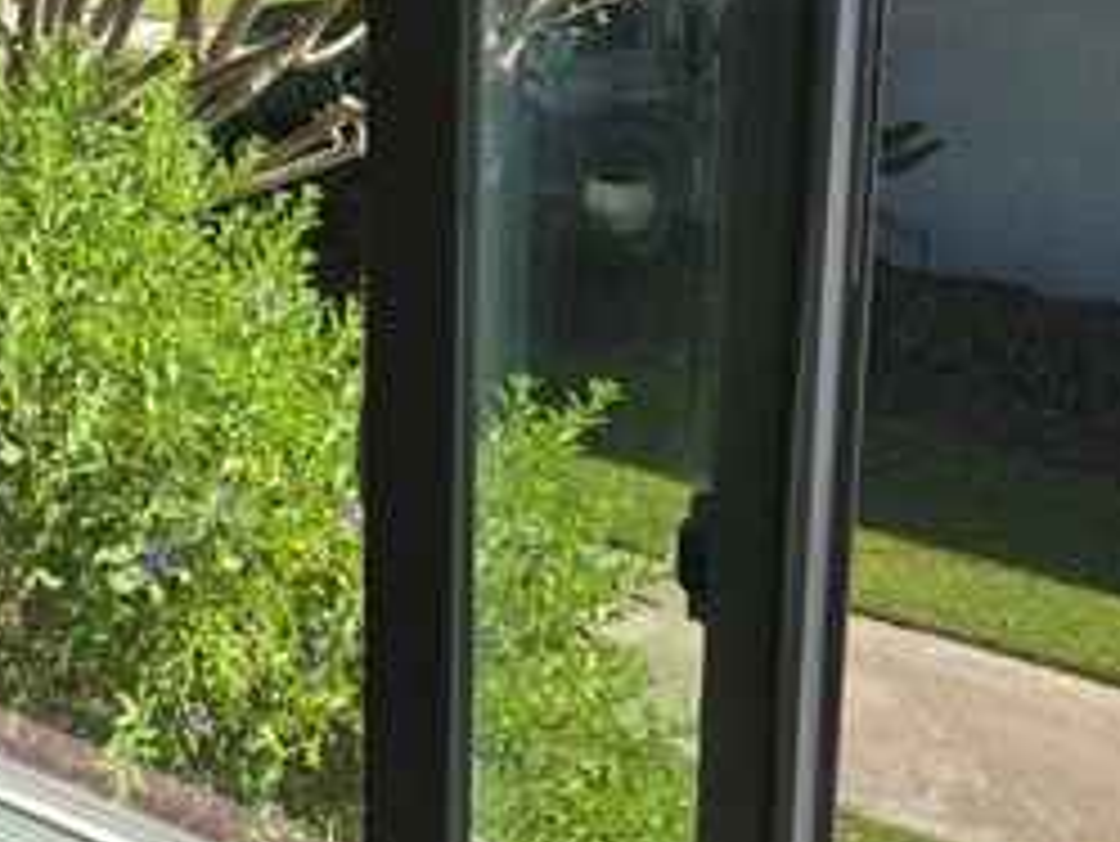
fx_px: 1910
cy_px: -95
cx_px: 144
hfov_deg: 31.4
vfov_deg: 23.3
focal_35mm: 59
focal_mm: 5.4
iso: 80
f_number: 1.8
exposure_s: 1/1358
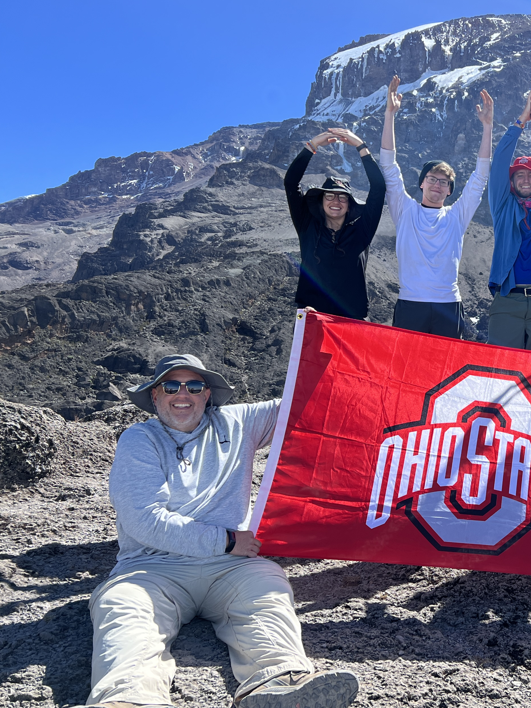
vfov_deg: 44.8
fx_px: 859
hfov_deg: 31.8
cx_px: 528
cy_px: 343
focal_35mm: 42
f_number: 1.5
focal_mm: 5.7
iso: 50
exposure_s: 1/1934
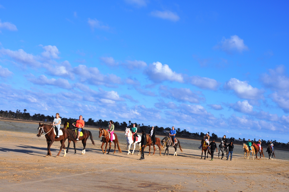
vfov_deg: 25.9
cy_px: 96
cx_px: 147
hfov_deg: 38.2
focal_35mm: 52
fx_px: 417
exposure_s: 1/500
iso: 200
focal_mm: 34
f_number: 10
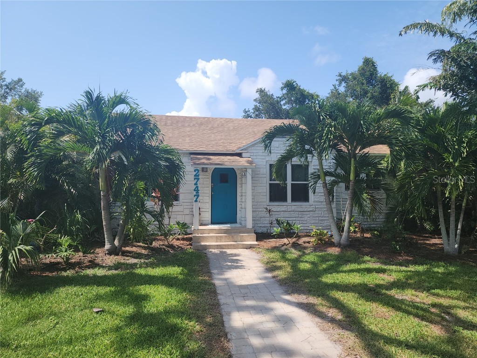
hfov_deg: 73.9
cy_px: 179
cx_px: 238
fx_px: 317
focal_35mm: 23
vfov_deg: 58.9
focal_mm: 6.4
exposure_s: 1/820
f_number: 1.8
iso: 12
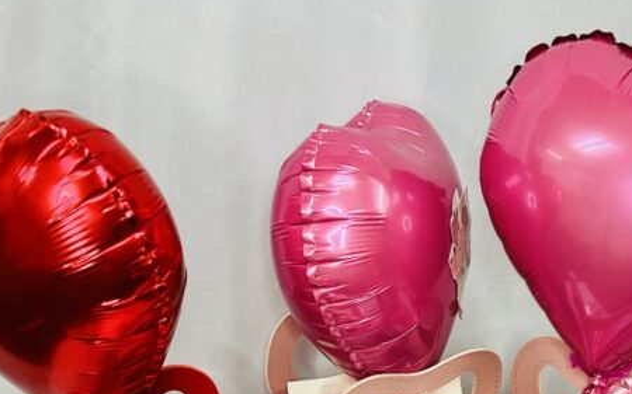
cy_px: 522
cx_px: 331
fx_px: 844
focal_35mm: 49
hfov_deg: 41.1
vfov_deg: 23.2
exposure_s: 1/60
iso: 100
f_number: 1.5
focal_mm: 5.7
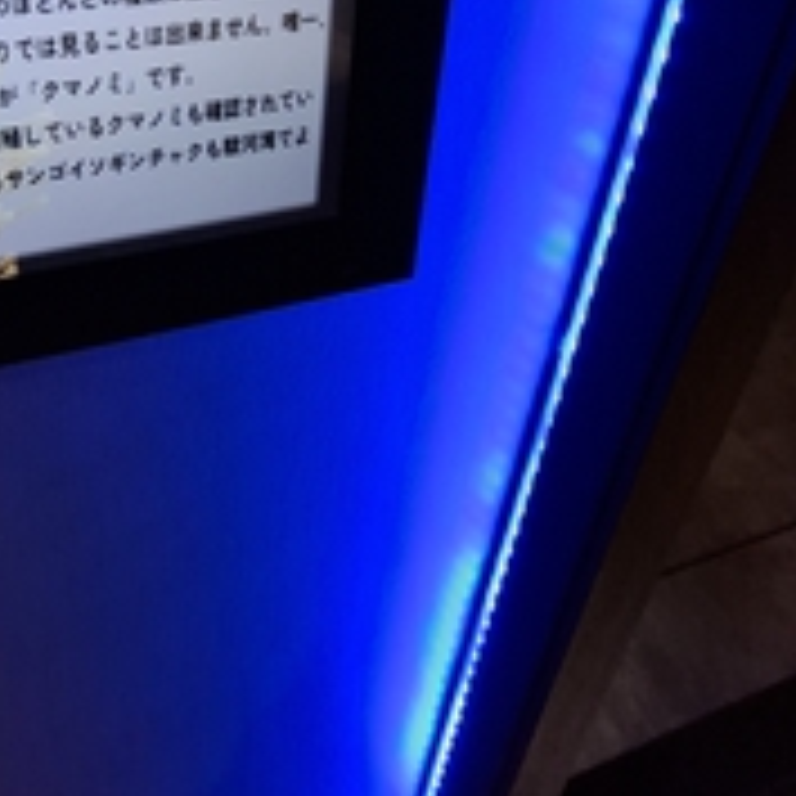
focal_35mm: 26
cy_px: 67
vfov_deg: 52.8
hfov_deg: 55.8
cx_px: 139
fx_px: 676
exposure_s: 1/50
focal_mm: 1.74
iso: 200
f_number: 2.2
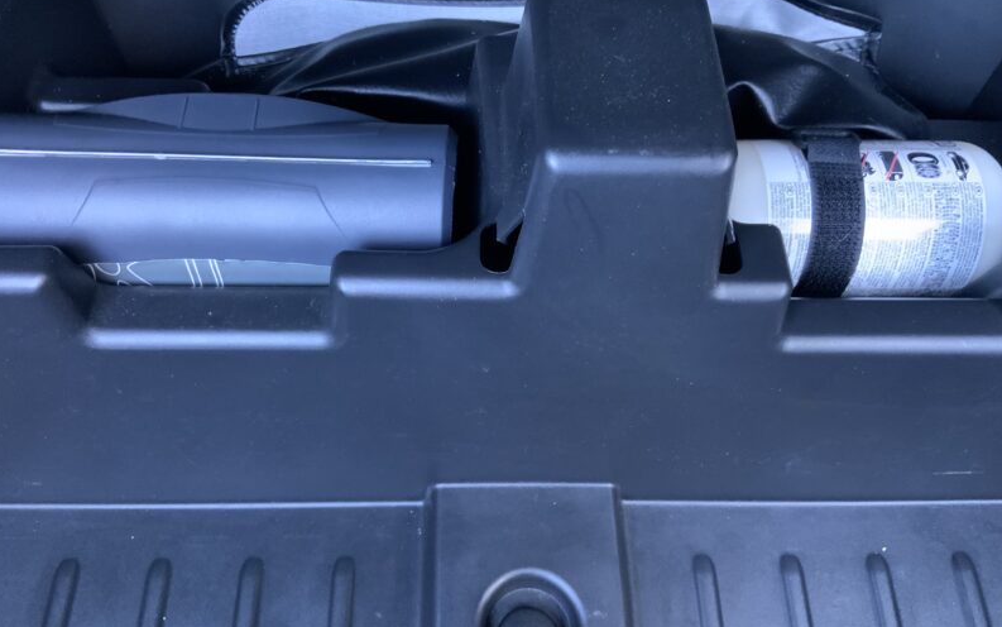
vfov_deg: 40.6
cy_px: 302
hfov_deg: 61.2
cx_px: 498
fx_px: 847
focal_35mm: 31
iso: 320
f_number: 1.8
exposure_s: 1/34
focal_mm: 3
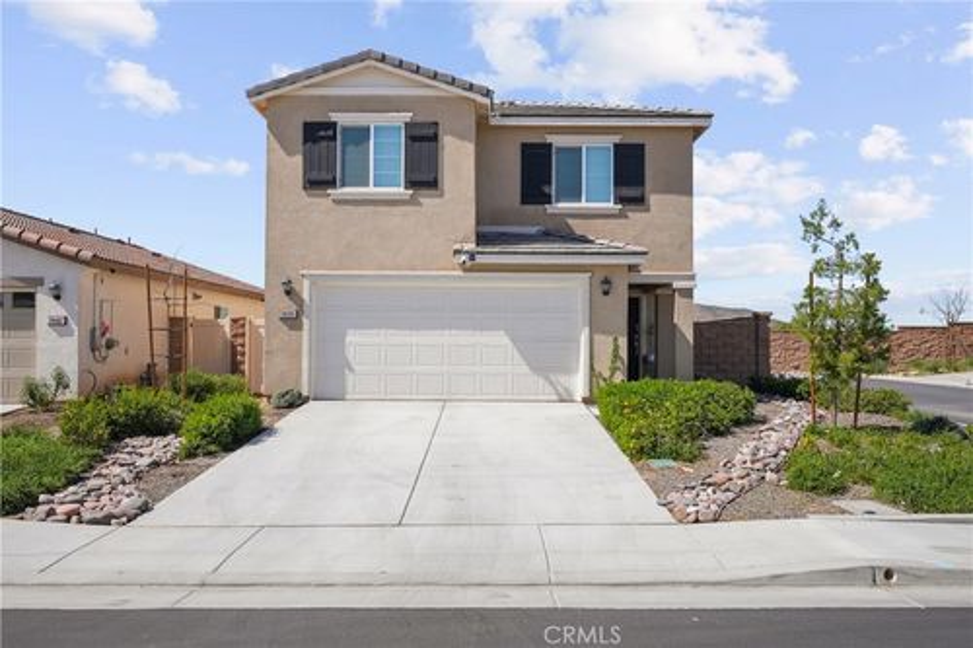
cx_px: 486
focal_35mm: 30
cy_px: 324
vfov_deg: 44.2
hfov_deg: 62.8
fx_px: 797
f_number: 11
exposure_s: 1/125
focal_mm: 29.5
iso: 100
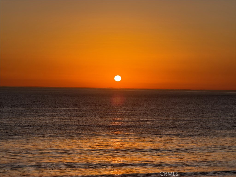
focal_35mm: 100
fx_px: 682
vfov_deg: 14.8
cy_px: 88
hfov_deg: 19.6
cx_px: 118
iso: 20
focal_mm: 16.89
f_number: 2.8
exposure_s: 1/638
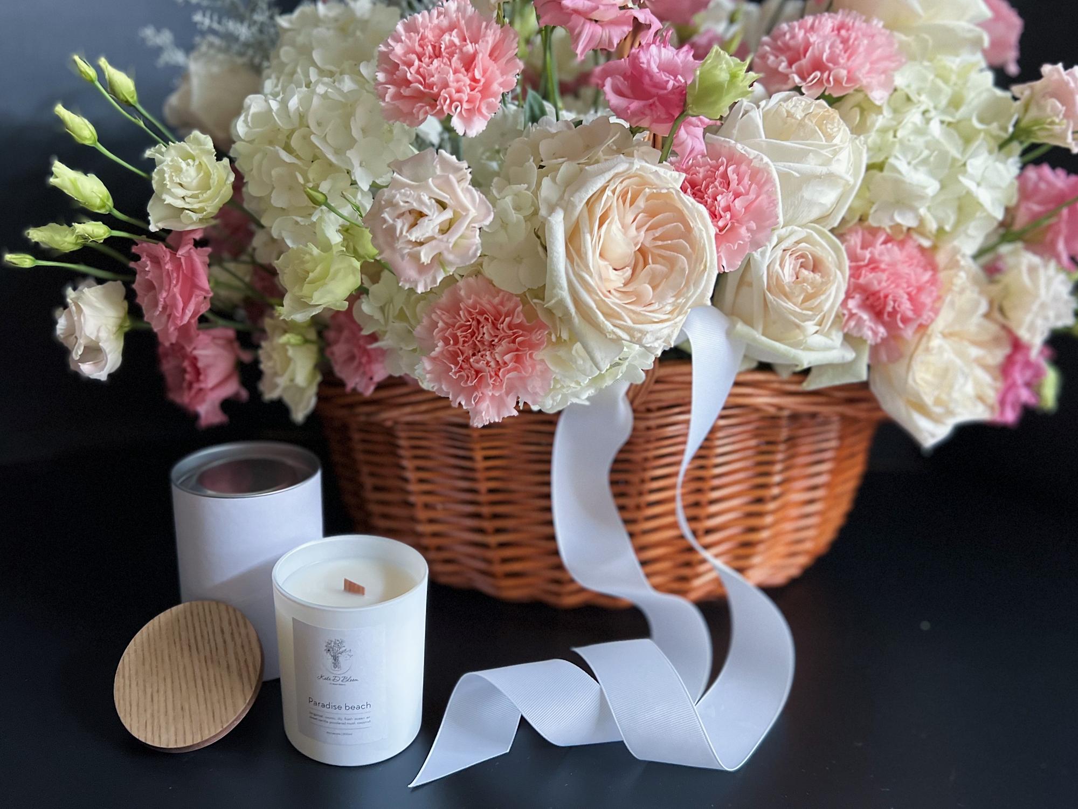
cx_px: 539
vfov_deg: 53.1
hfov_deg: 67.3
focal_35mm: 26
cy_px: 404
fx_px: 810
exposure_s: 1/60
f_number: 1.5
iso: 400
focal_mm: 5.7
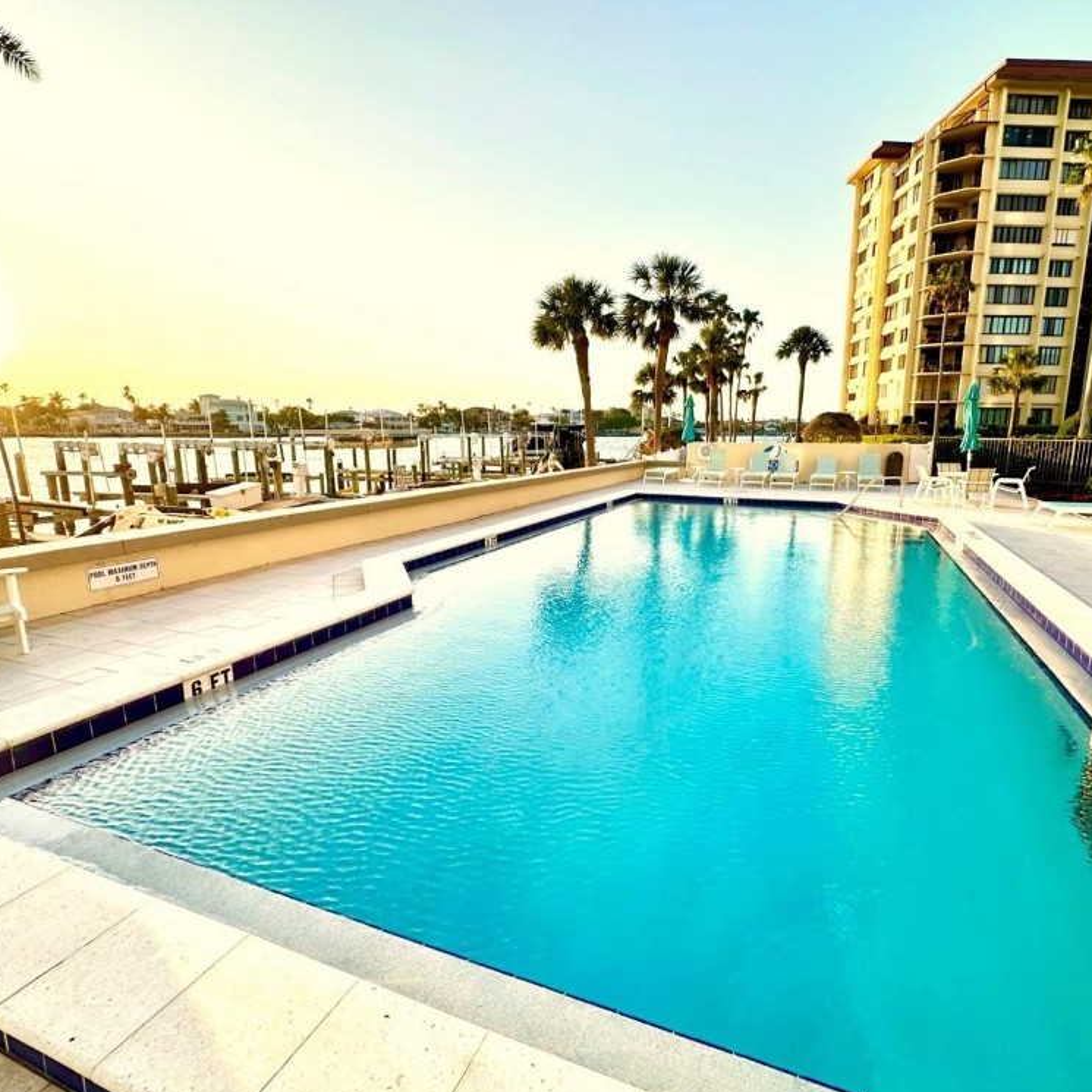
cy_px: 538
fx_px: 607
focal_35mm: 17
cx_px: 623
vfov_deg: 84.0
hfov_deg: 83.5
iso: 40
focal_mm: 2.2
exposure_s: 1/558
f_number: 2.2
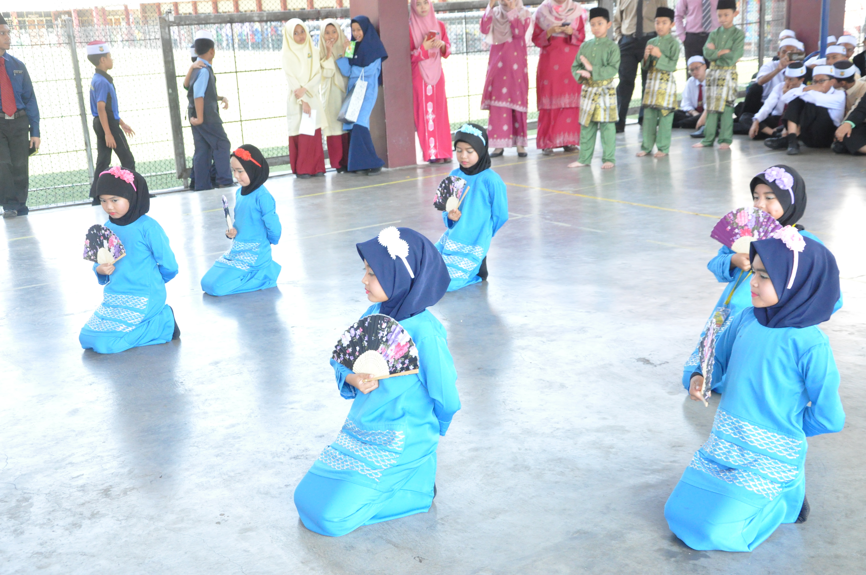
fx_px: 1081
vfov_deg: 29.8
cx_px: 433
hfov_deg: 43.7
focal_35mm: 45
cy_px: 288
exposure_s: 1/400
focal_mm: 30
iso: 2500
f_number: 5.6
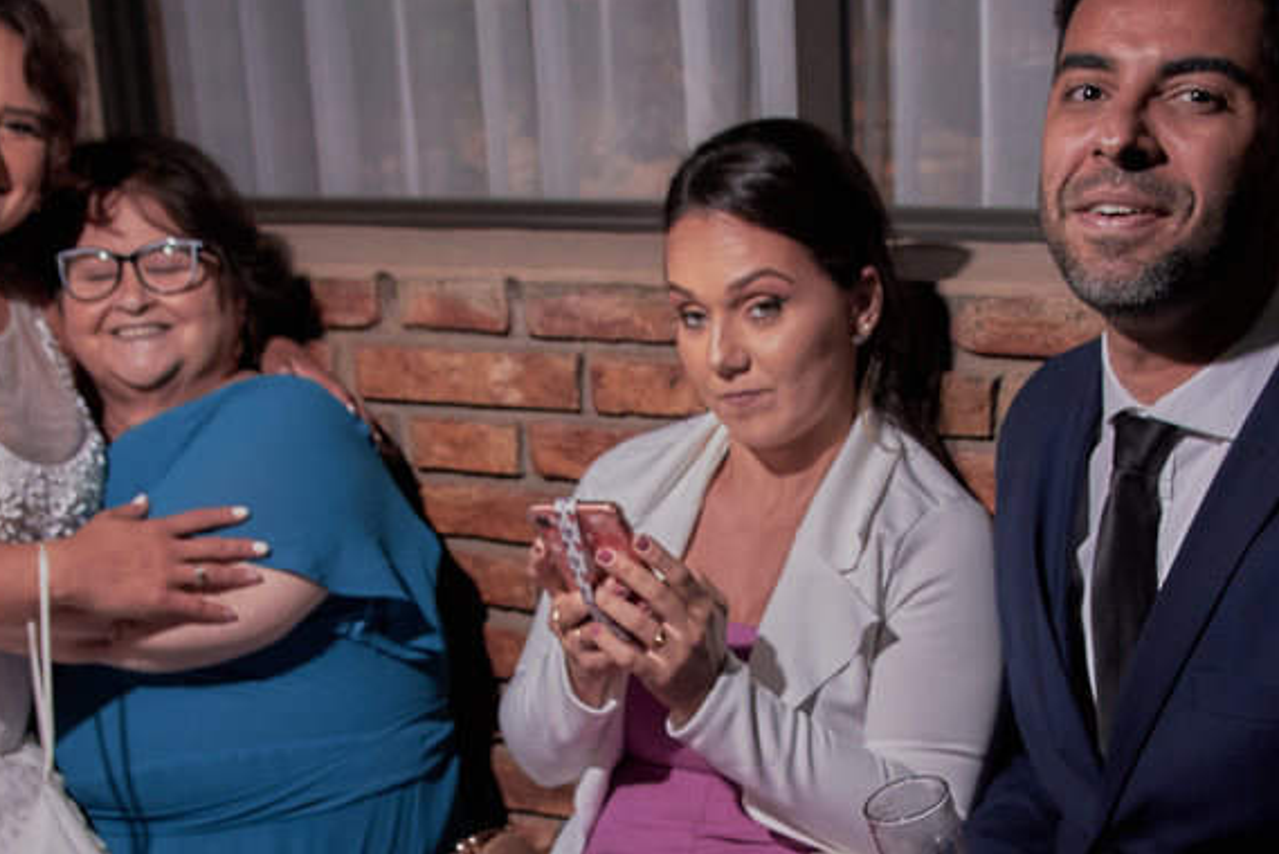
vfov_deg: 22.3
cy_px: 712
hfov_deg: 33.3
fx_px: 2135
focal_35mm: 60
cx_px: 724
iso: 800
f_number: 3.5
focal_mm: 19
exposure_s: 1/80
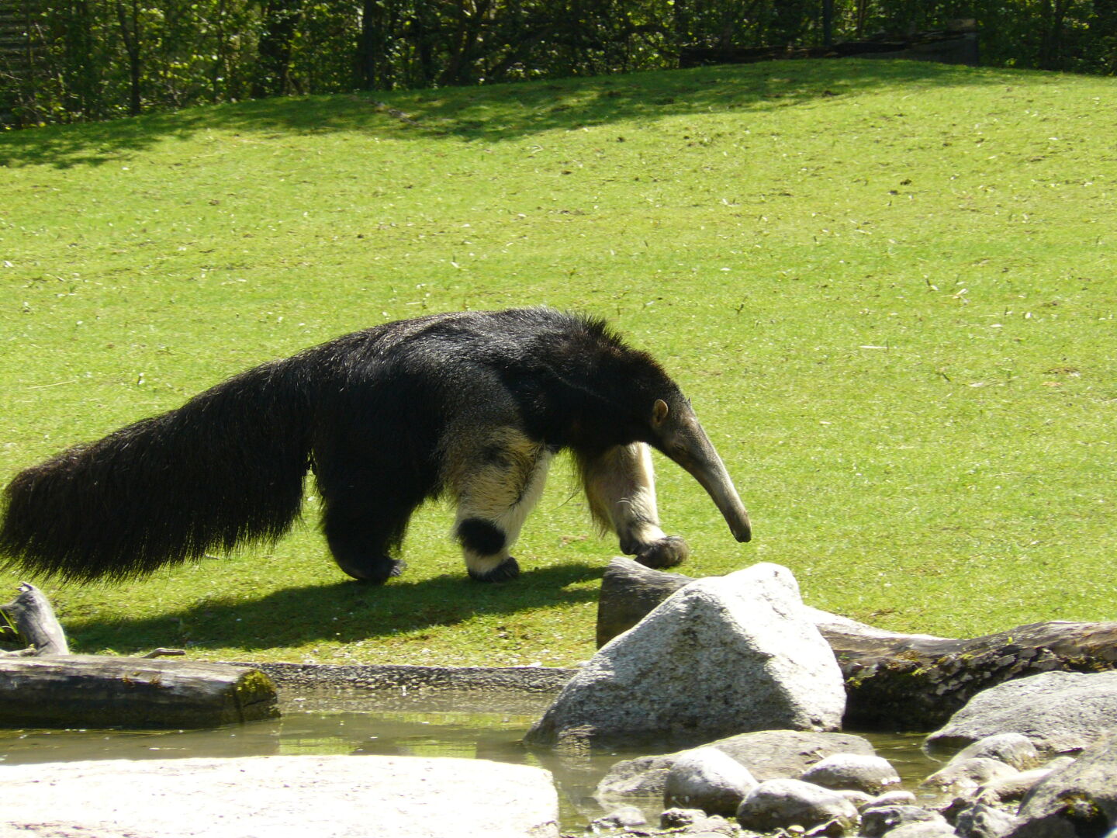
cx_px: 558
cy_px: 419
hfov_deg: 6.6
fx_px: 9713
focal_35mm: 301
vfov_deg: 4.9
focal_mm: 50.1
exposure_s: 1/125
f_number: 6.3
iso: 100
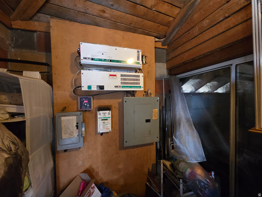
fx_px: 98
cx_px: 131
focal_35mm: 13
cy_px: 98
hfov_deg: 106.2
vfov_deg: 89.9
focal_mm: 2.2
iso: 1250
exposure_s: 1/30
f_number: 2.2
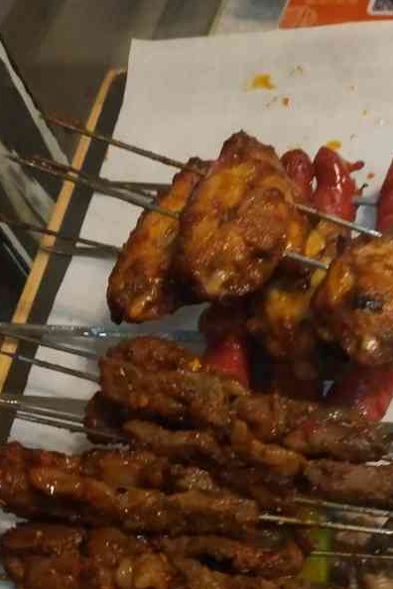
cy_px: 462
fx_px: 802
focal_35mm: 49
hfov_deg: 27.0
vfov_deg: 39.0
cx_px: 309
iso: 368
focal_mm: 3.95
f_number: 1.8
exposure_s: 1/33.3
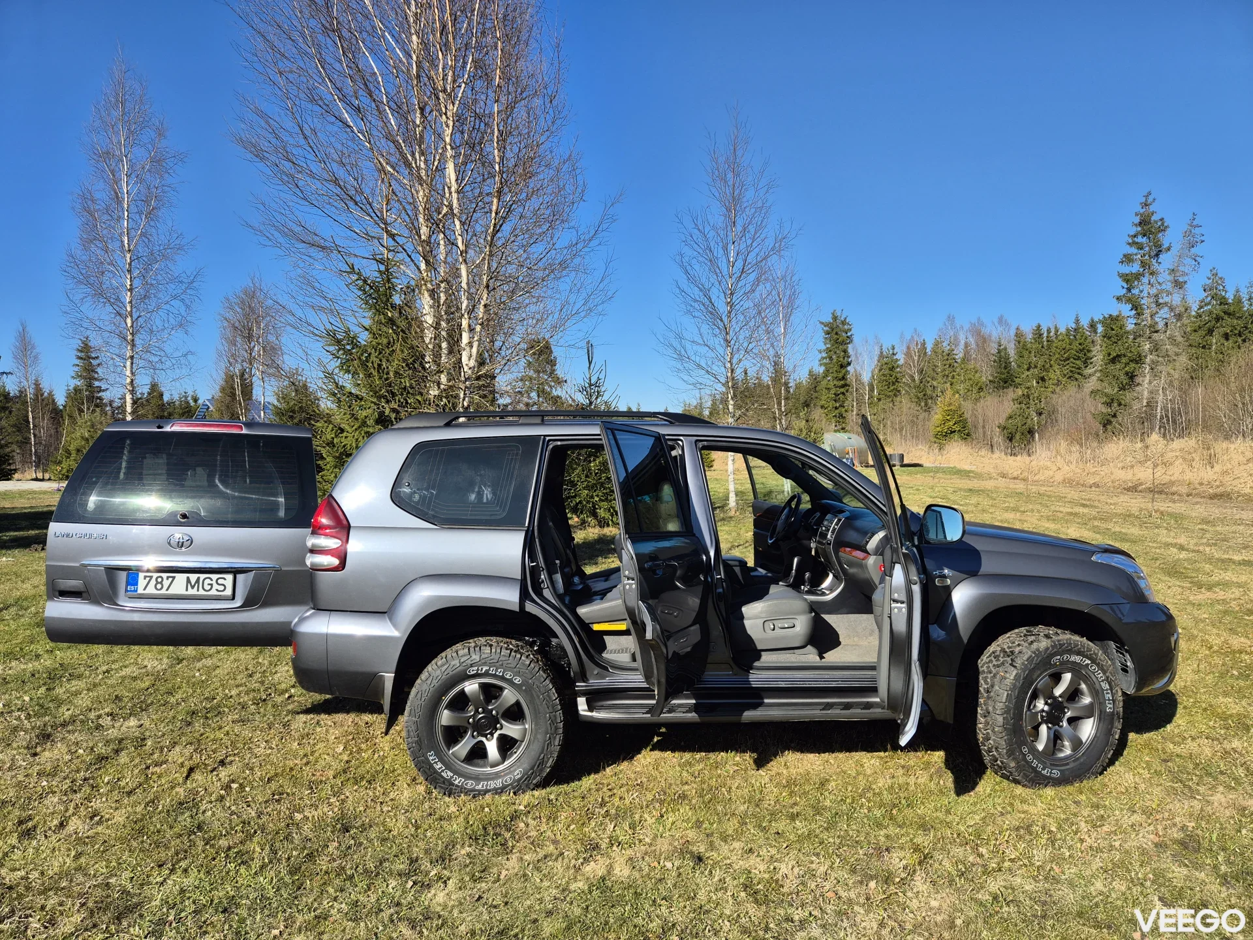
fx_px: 833
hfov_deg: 73.9
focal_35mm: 23
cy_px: 470
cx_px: 626
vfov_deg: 58.9
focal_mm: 5.4
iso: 25
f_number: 1.8
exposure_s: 1/1412
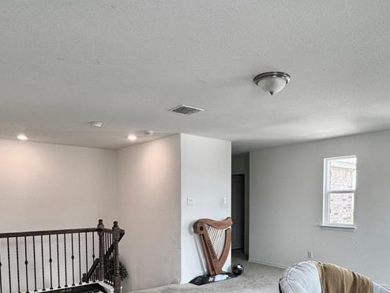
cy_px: 222
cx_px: 219
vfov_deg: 46.4
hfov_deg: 61.4
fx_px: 327
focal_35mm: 29
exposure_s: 1/120
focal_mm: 2.22
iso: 125
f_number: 2.2
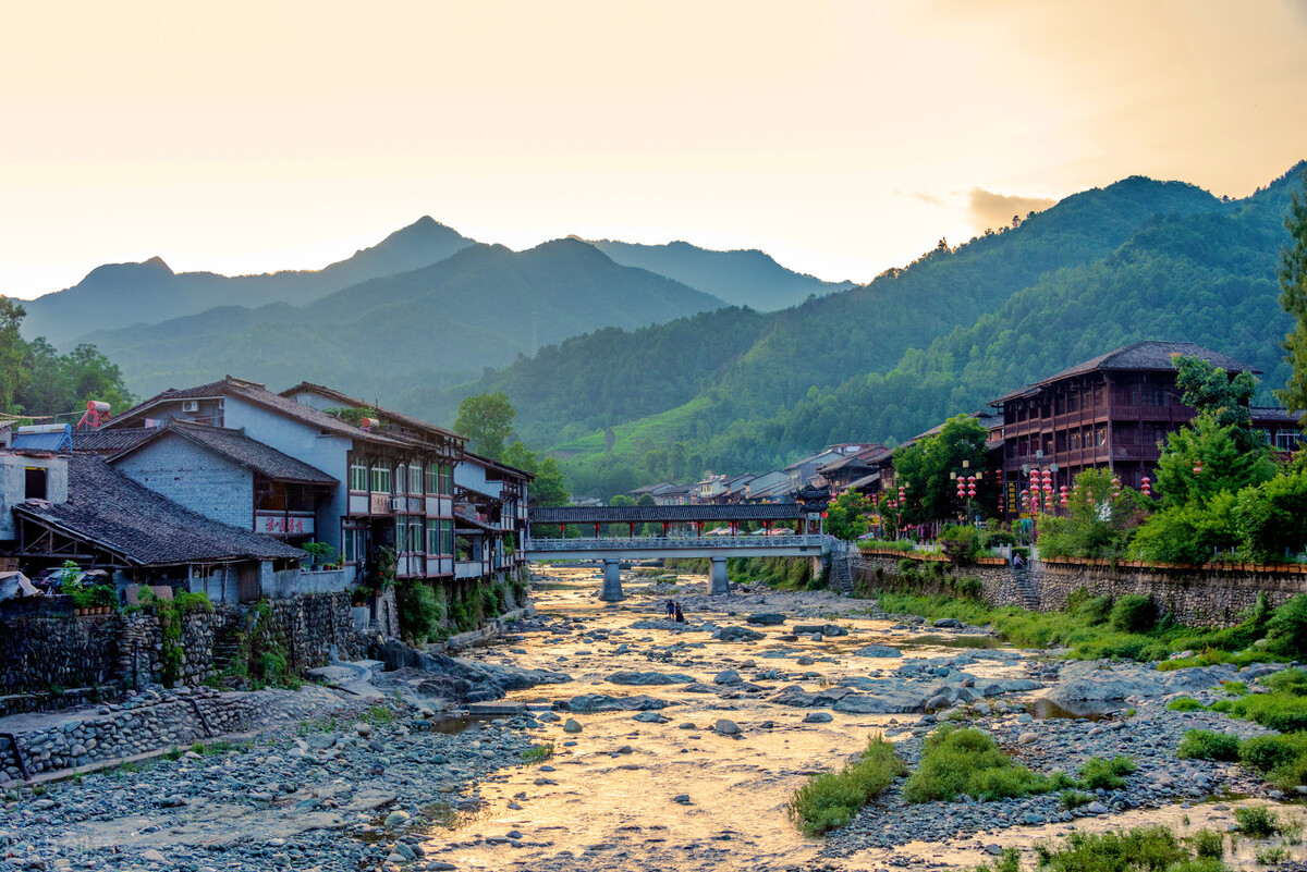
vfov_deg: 30.5
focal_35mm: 44
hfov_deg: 44.5
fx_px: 1598
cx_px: 654
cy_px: 436
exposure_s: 1/160
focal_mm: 44
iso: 400
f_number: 8
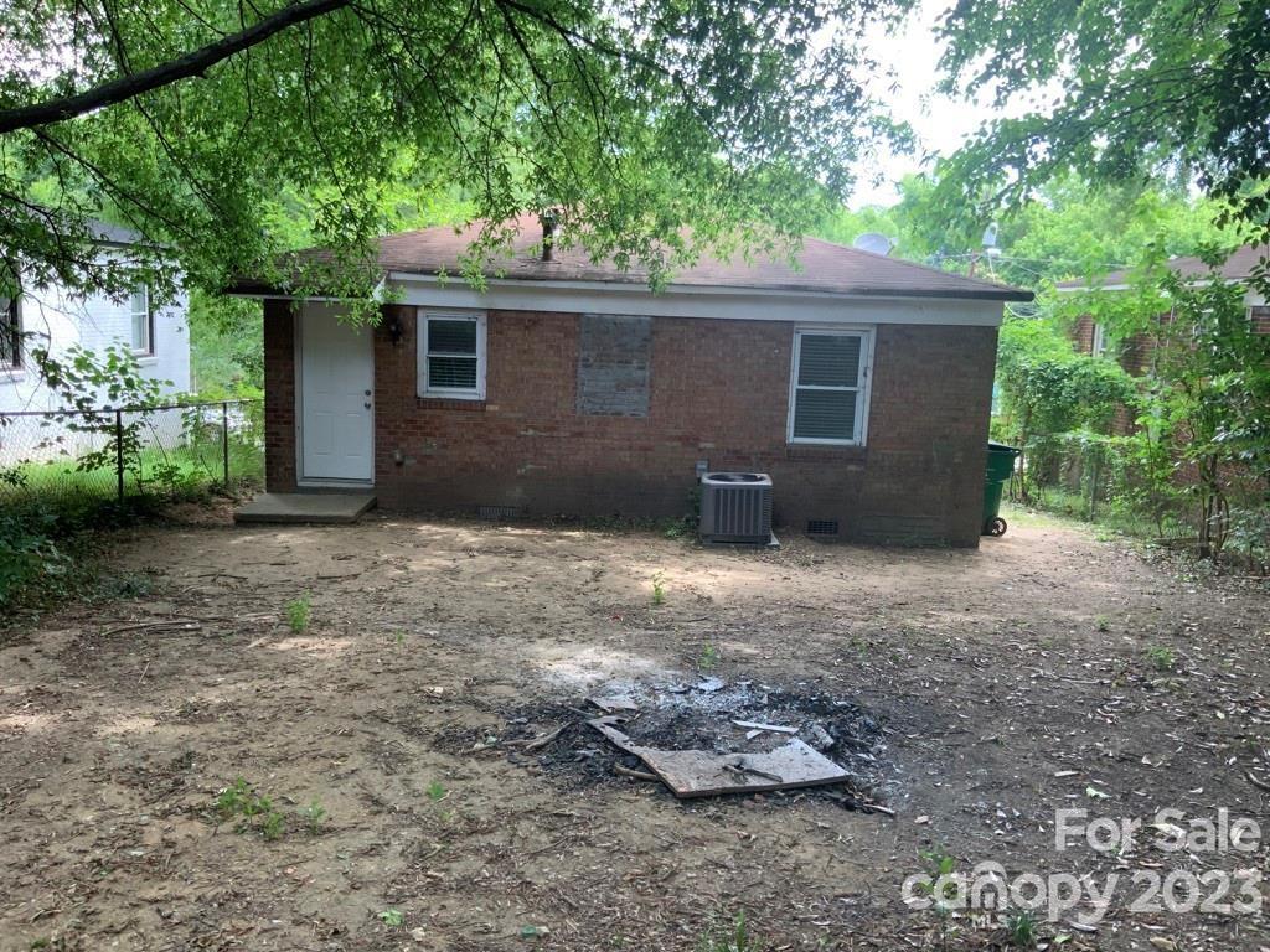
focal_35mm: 29
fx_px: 1064
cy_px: 476
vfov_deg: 48.2
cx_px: 635
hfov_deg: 61.7
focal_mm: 3
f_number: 1.8
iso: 40
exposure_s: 1/122
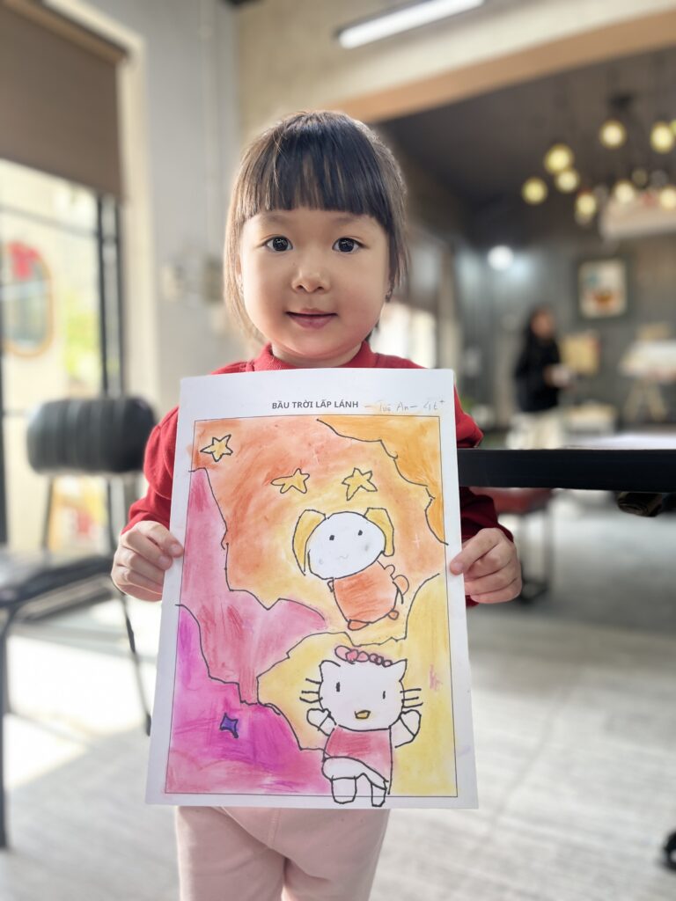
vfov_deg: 67.3
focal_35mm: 26
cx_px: 338
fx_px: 677
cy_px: 450
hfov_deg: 53.1
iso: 50
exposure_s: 1/100
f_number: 1.6
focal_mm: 5.1
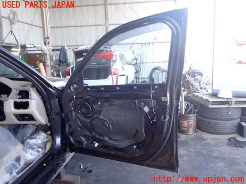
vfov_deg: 46.8
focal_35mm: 30
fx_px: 213
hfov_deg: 60.0
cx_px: 123
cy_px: 92
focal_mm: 5.4
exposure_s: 1/125
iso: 200
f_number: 2.3
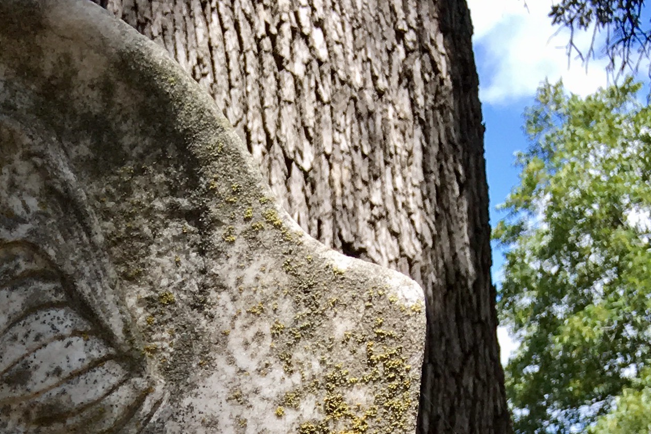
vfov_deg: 11.9
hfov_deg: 20.3
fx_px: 1754
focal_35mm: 97
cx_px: -15
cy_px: 981
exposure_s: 1/574
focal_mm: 4.15
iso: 25
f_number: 2.2
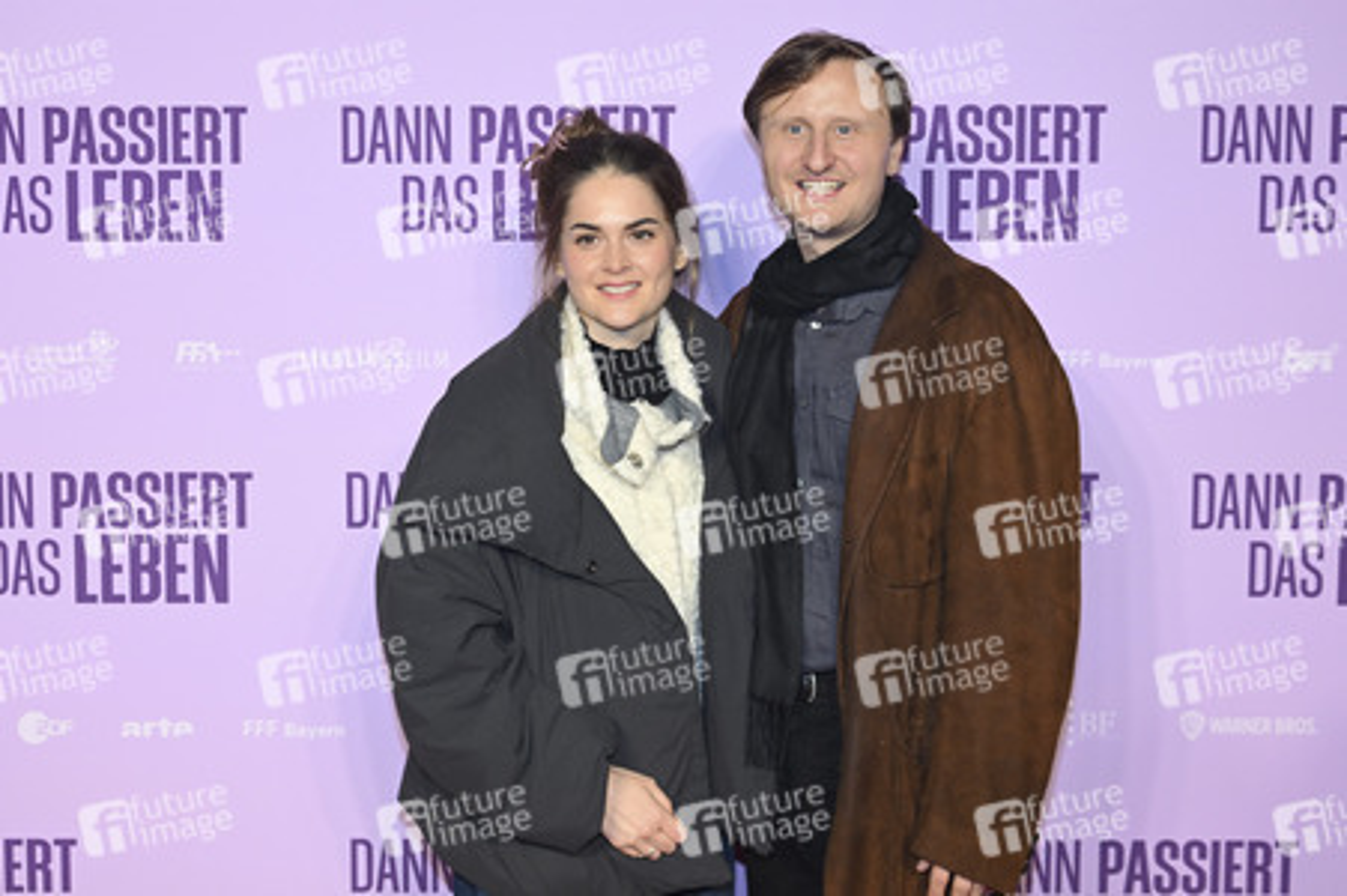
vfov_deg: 26.0
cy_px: 448
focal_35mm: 52
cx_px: 674
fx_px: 1944
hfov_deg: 38.2
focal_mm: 52
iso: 1250
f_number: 4.5
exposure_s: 1/200
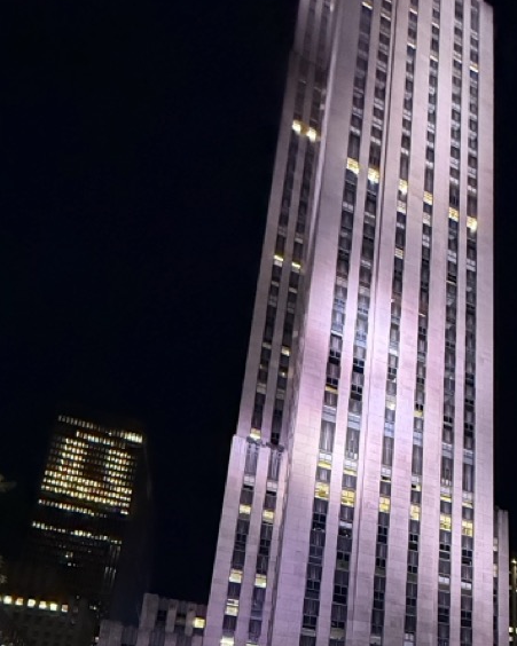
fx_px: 593
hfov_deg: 42.7
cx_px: 477
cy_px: 702
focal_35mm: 31
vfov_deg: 44.4
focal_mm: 2.22
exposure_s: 1/60
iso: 1250
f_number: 2.2
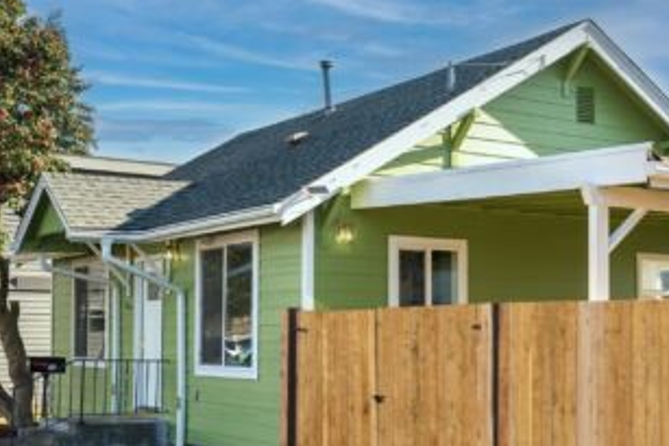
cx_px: 329
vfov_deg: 24.2
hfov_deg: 35.6
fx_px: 1041
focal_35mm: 56
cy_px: 256
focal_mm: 43
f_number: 6.3
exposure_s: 1/200
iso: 100
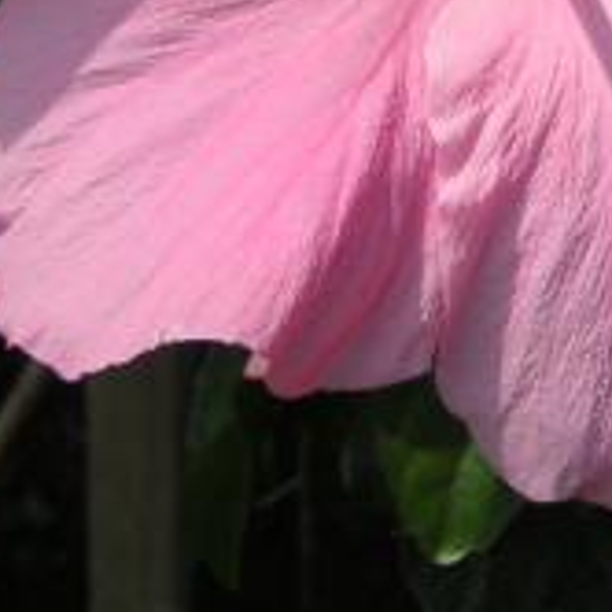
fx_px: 2520
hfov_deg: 13.7
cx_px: 538
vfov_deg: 13.3
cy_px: -206
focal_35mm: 126
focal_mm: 5.7
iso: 50
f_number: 6.7
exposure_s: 1/180
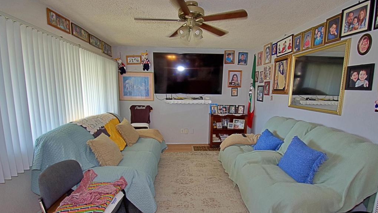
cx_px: 190
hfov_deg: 89.6
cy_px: 123
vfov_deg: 58.1
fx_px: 190
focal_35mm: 19
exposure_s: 1/125
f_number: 4.8
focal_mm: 12
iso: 1100
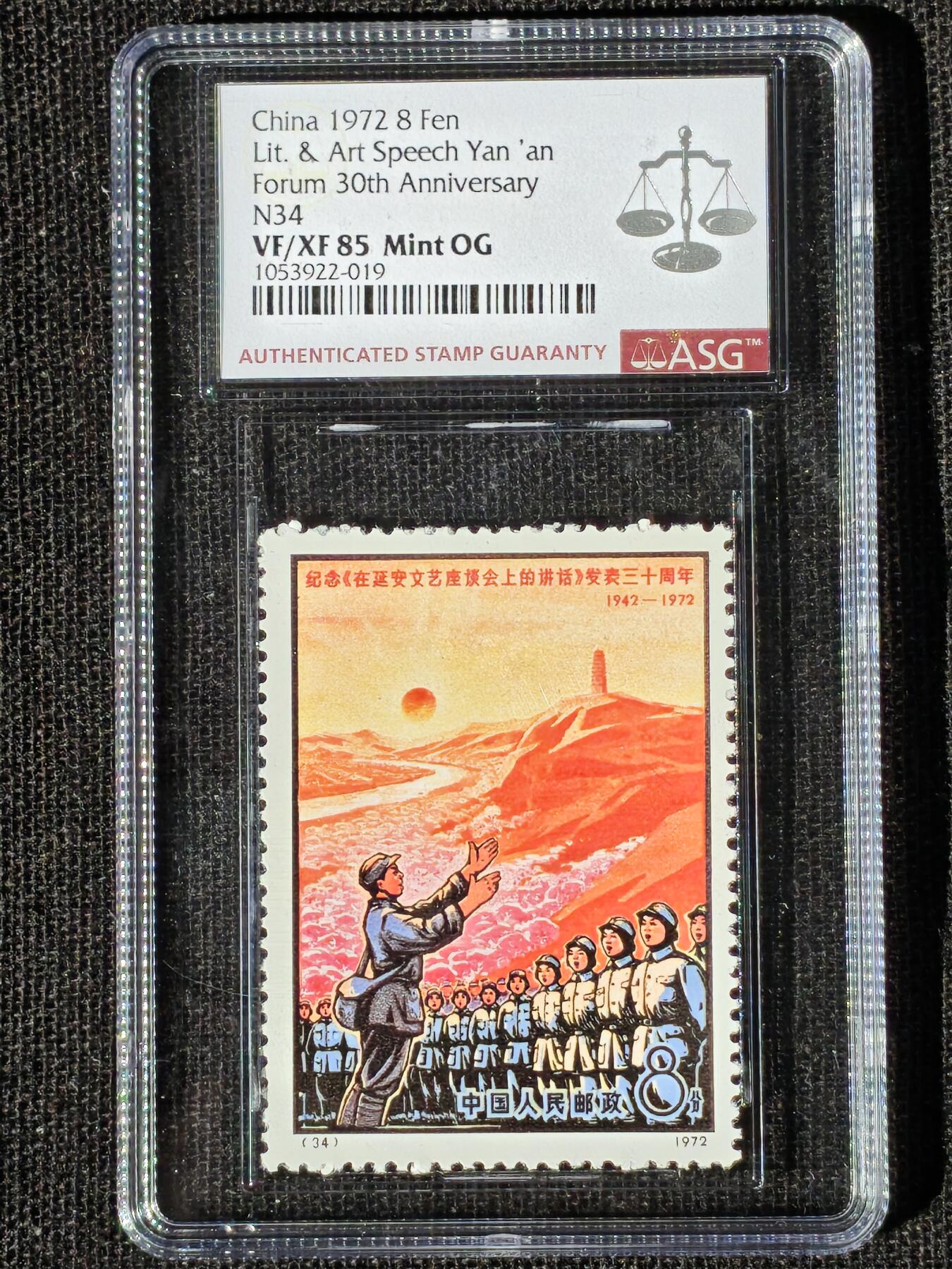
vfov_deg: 17.3
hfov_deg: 13.0
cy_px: 634
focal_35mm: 114
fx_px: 4180
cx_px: 476
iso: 50
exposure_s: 1/1282
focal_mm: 4.94
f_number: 1.5
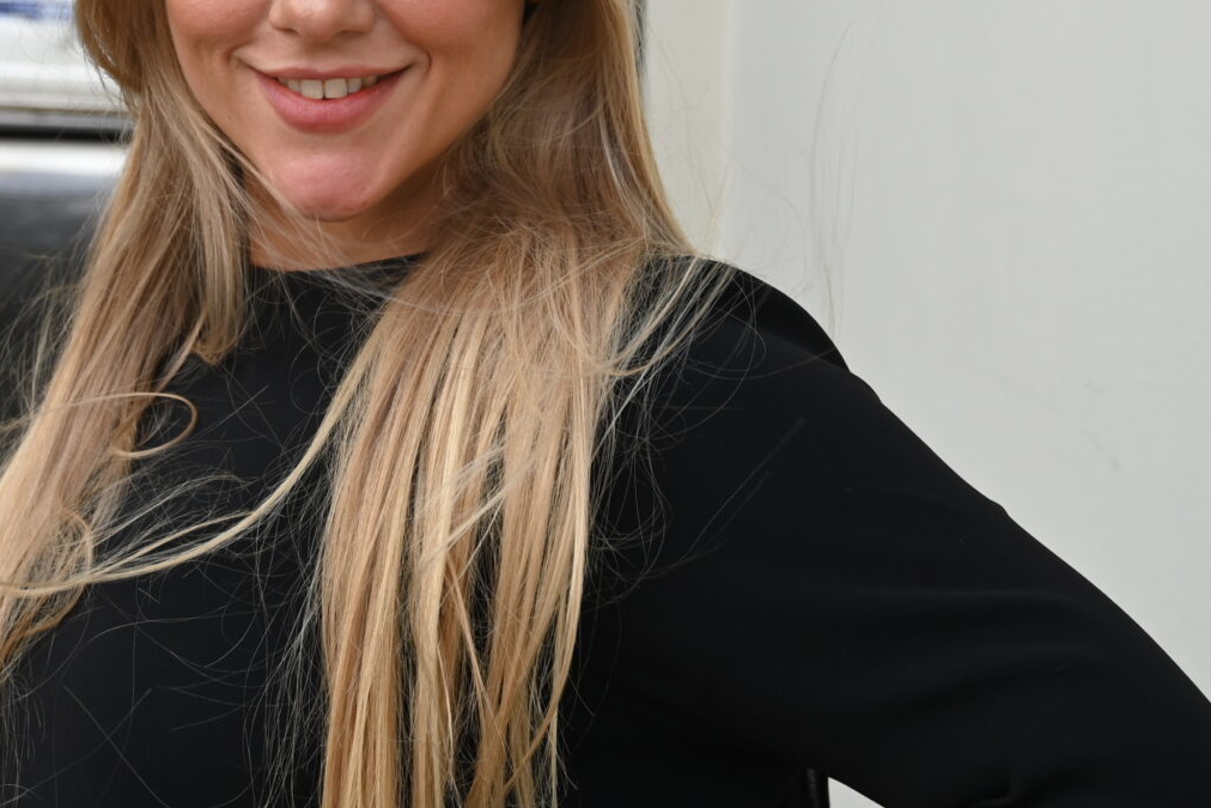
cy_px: 41
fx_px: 2893
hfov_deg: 23.5
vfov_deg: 15.7
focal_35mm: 86
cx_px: 381
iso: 160
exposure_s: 1/250
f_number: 5.6
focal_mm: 34
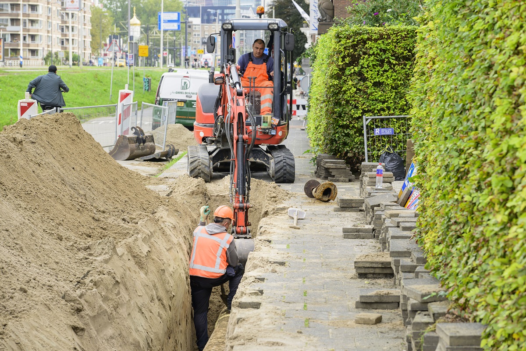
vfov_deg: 15.9
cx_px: 263
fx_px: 1256
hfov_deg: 23.6
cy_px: 176
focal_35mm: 86
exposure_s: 1/250
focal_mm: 86
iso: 400
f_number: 5.6
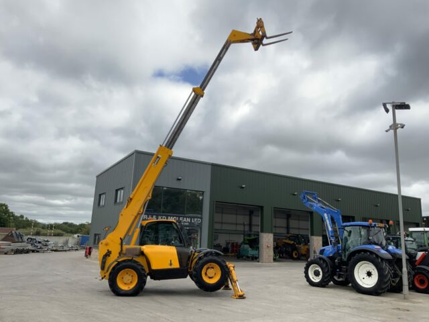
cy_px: 161
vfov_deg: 48.2
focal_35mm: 29
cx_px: 214
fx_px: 359
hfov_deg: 61.7
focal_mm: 3
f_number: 1.8
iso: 16
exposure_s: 1/749
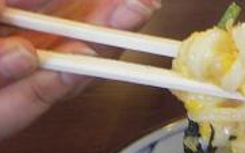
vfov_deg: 11.5
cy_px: 42
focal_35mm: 114
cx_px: 291
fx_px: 761
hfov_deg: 17.5
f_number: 3.3
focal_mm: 6.3
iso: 100
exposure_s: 1/25
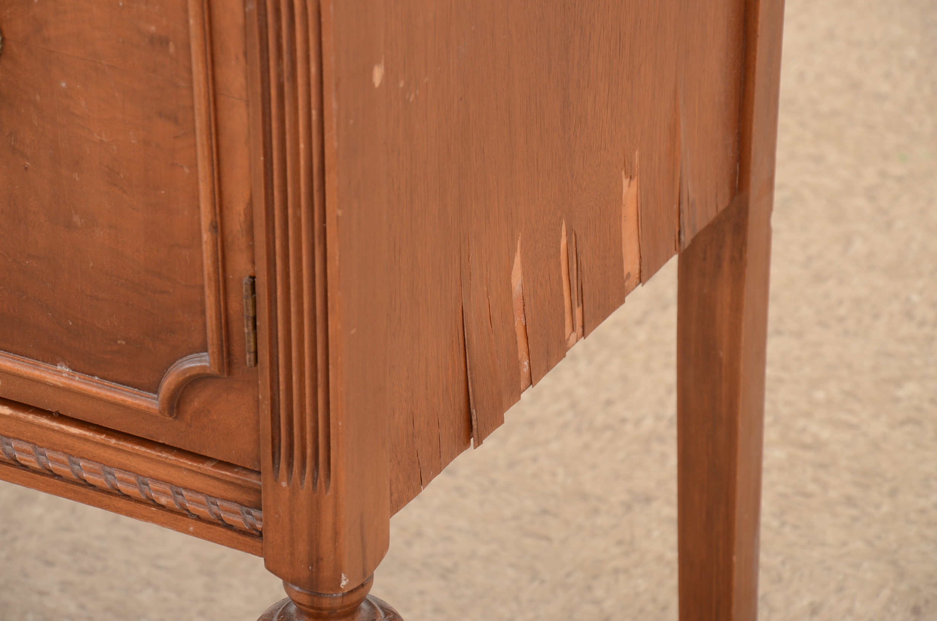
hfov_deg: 13.1
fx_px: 4091
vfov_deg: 8.7
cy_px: 310
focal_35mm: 158
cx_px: 468
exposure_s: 1/160
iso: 125
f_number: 8
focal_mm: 105
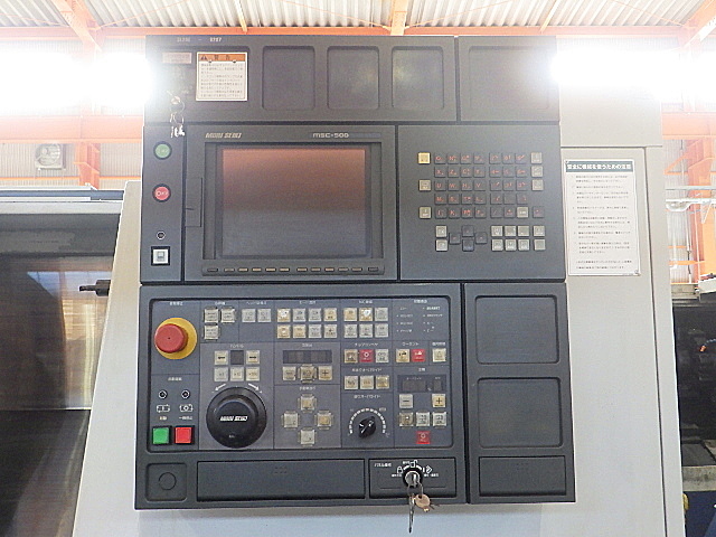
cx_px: 358
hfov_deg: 54.0
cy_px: 268
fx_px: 703
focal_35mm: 34
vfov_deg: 41.8
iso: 800
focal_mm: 6.1
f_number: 3.8
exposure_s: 1/50
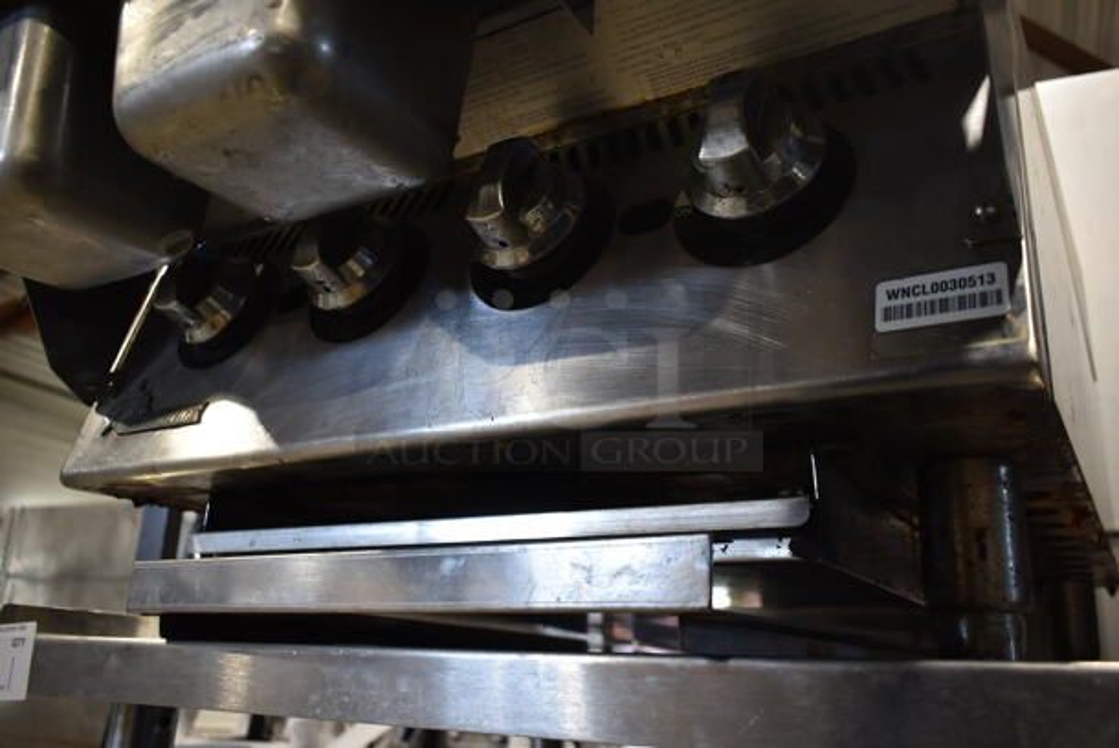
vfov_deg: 43.7
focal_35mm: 30
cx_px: 560
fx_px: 933
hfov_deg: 61.9
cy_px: 374
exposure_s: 1/30
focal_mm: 20
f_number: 3.8
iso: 500
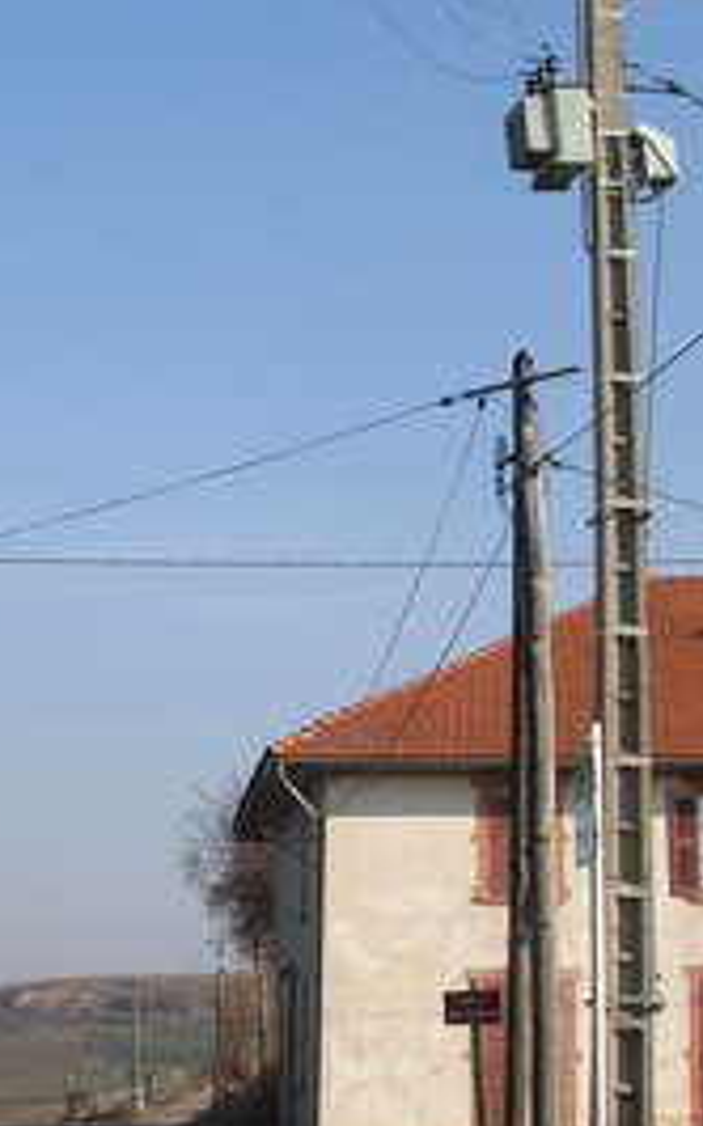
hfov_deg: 13.8
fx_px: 2793
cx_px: -224
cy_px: 809
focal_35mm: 91
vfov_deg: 22.6
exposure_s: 1/470
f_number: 4.9
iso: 79
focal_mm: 6.3
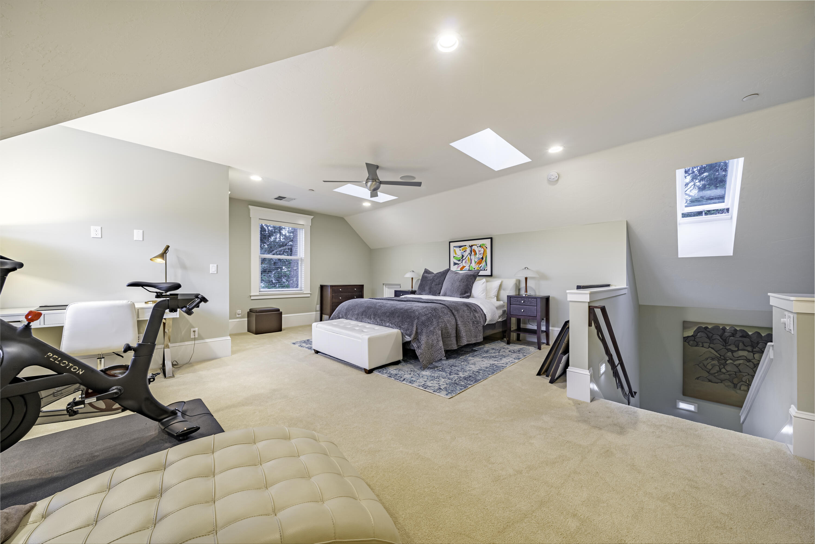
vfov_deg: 90.0
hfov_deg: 112.6
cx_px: 408
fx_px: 272
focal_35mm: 12
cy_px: 272
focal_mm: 12
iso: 100
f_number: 9
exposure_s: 1/10
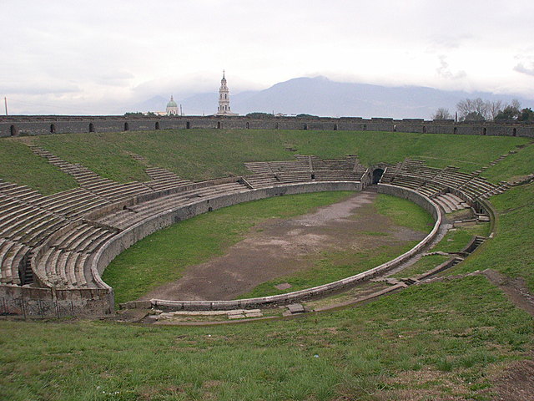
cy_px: 200
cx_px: 267
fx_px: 586
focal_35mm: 38
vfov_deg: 37.7
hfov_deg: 49.0
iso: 400
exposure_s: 1/279
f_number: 7.6
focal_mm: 8
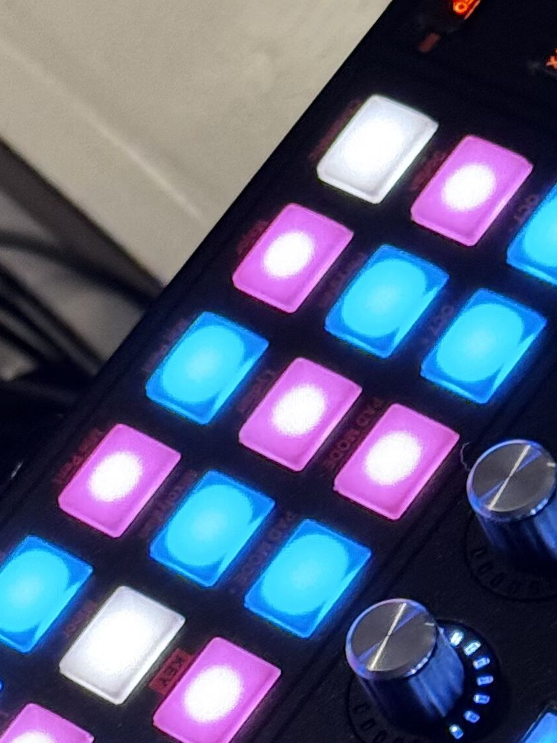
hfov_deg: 8.7
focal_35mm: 171
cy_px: 713
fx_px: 3669
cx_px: 449
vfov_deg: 11.5
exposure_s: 1/39
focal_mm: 6.76
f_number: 1.78
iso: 500
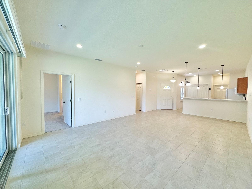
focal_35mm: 14
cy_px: 94
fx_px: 102
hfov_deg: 102.1
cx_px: 126
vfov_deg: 85.7
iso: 125
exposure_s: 1/120
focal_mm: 2.22
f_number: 2.2
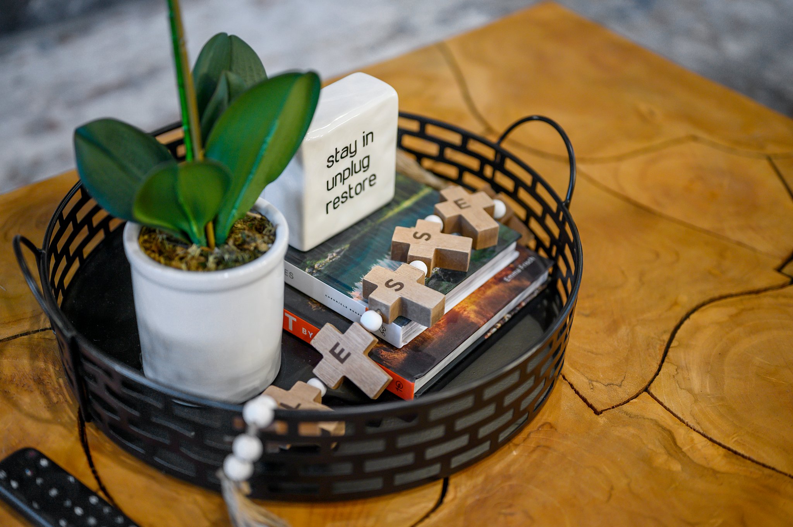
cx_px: 396
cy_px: 264
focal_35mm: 50
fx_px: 1100
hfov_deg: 39.6
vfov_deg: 26.9
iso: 200
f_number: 1.8
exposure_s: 1/50
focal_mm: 50
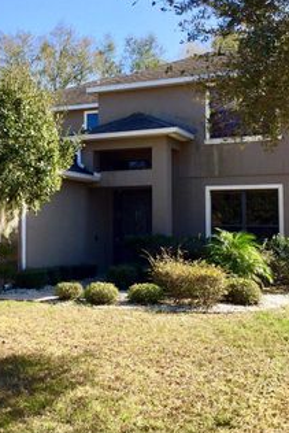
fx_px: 613
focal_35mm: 51
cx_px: 84
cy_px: 182
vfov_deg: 38.8
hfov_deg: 26.3
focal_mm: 3.3
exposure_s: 1/582
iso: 25
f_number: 2.4
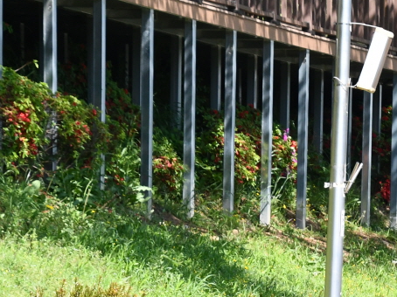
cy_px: 385
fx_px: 4058
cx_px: 462
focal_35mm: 354
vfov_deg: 4.2
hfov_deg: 5.6
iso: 800
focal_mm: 80
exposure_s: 1/1000
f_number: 8
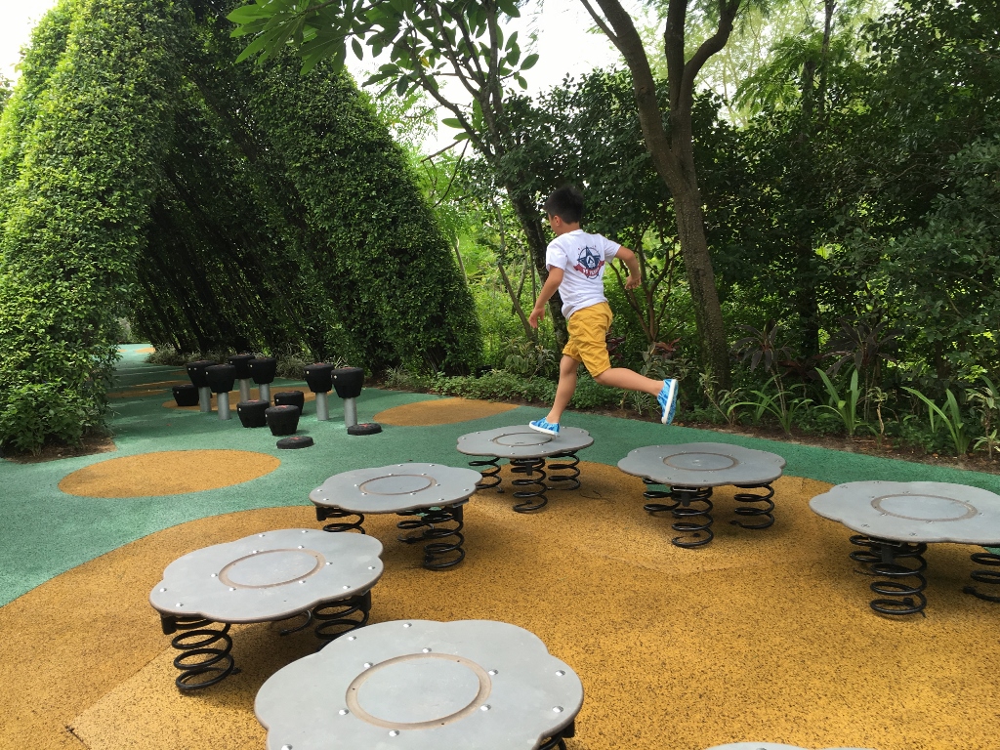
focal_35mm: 29
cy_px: 375
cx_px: 500
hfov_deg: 61.7
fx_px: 838
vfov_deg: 48.2
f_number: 2.2
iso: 25
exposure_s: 1/286
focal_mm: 4.15
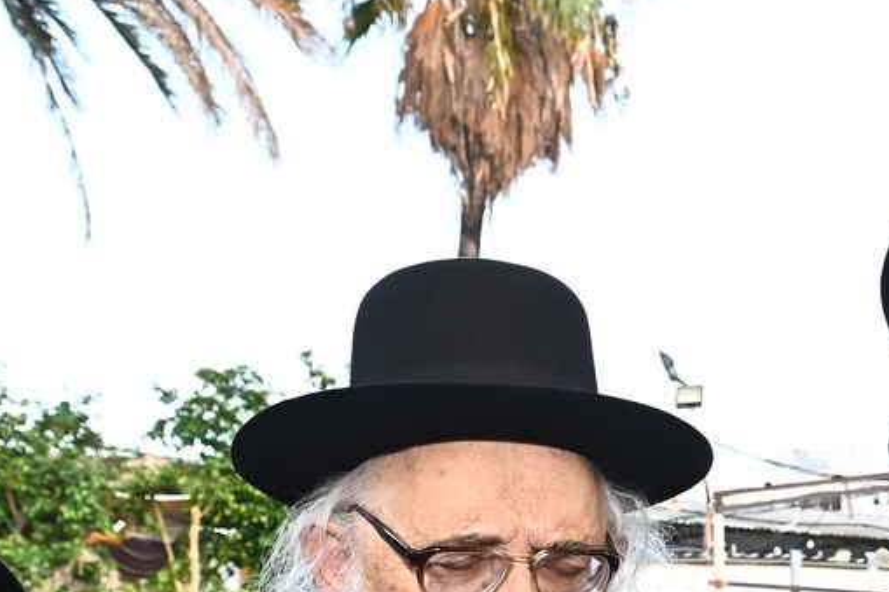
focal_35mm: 66
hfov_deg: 27.7
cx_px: 992
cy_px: 740
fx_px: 1629
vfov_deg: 19.2
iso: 1600
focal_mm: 24
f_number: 6.3
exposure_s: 1/200
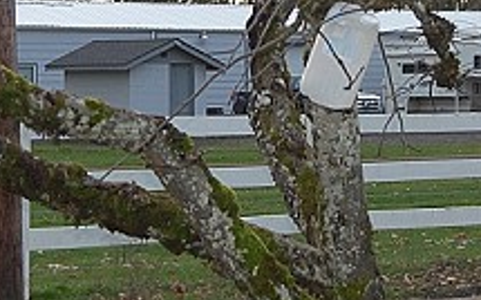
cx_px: 262
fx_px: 1957
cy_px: 35
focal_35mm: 149
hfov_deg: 14.0
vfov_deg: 8.7
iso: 400
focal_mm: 35
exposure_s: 1/400
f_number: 4.8
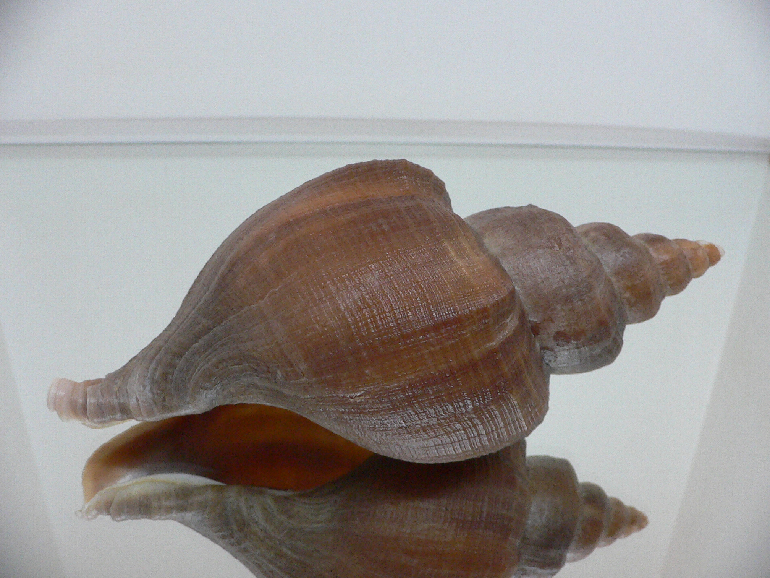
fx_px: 779
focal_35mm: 35
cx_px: 385
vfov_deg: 40.7
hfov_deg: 52.6
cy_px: 289
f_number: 2.8
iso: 200
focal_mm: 4.6
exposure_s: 1/50
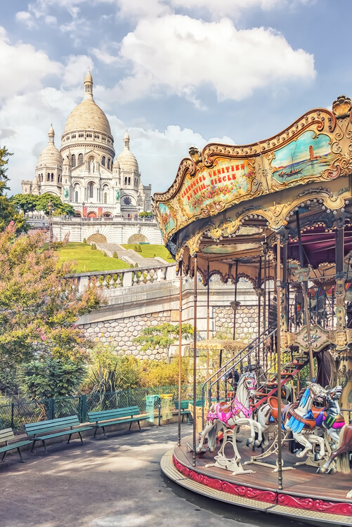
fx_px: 513
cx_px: 176
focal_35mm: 35
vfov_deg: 54.4
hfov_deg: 37.9
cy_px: 264
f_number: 7.1
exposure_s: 1/200
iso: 64
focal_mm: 35
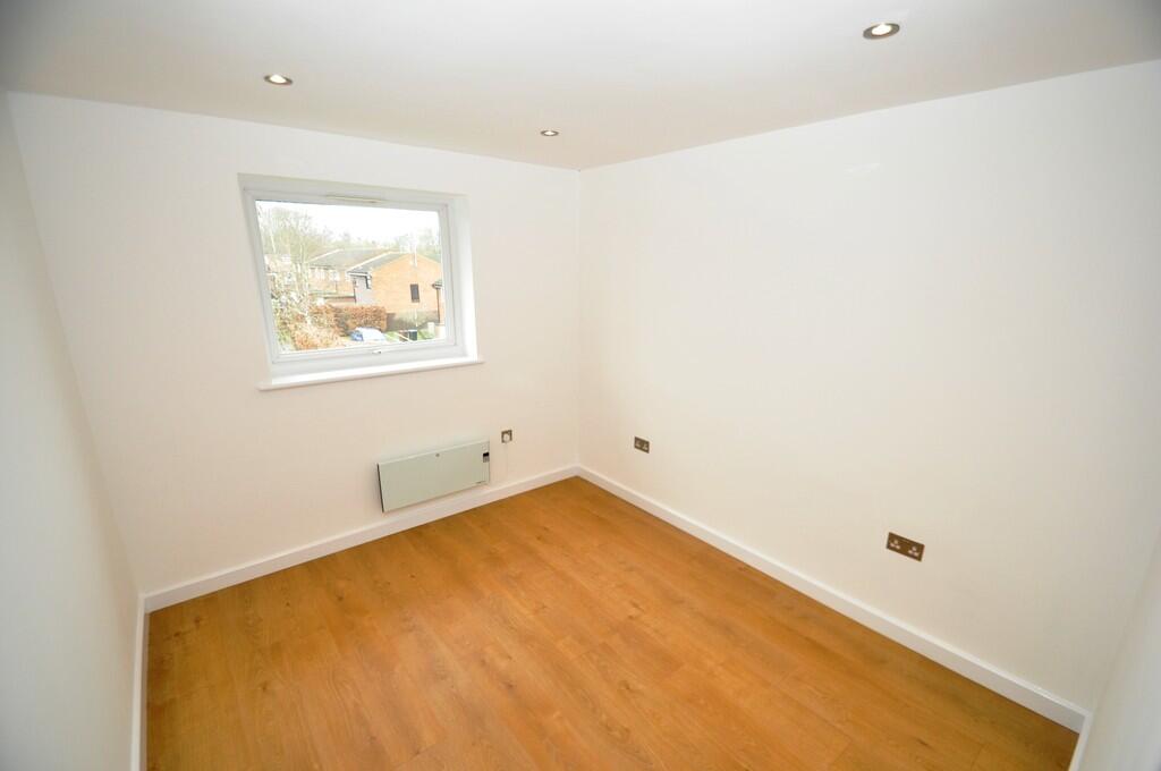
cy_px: 386
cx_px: 580
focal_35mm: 15
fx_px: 483
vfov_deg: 77.2
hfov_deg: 100.5
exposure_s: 1/60
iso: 800
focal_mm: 10
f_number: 4
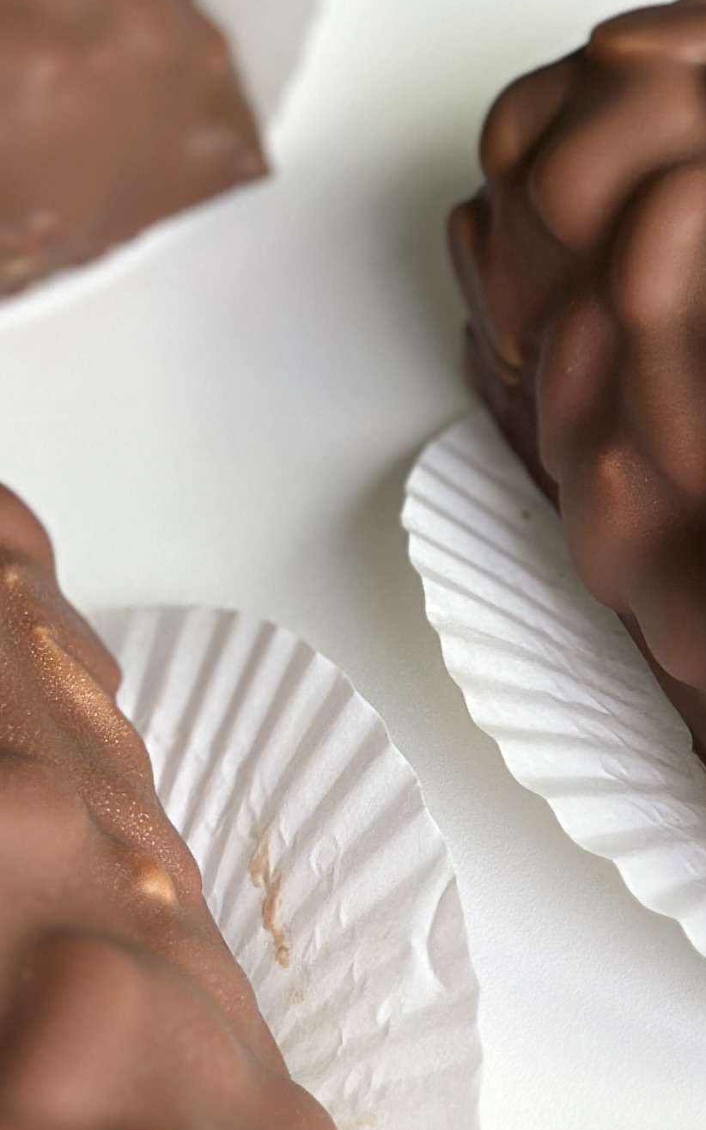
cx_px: 721
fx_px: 4802
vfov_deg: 13.4
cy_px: 345
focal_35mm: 156
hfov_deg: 8.4
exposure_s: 1/144
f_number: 1.78
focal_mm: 6.86
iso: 125
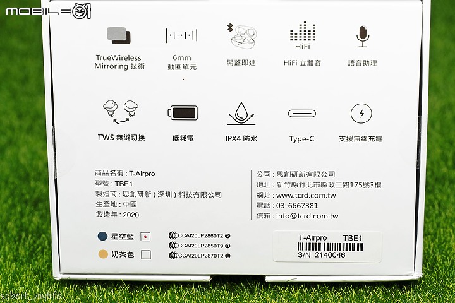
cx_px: 228
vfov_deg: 9.2
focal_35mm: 148
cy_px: 152
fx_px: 1877
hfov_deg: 13.8
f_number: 8
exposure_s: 1/100
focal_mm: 99
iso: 800
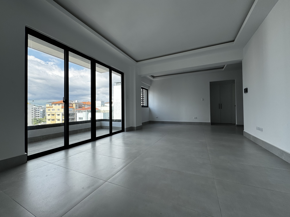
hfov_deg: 102.1
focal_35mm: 14
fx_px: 117
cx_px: 145
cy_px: 108
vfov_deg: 85.7
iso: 40
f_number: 2.2
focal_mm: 2.22
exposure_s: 1/476
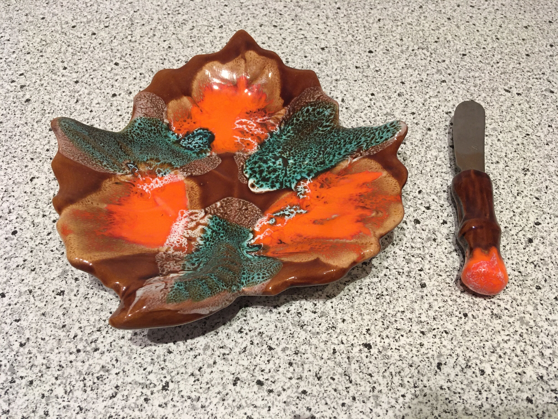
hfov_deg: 61.7
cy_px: 210
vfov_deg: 48.2
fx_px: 467
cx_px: 279
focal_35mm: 29
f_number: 2.2
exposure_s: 1/33
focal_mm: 4.15
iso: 160
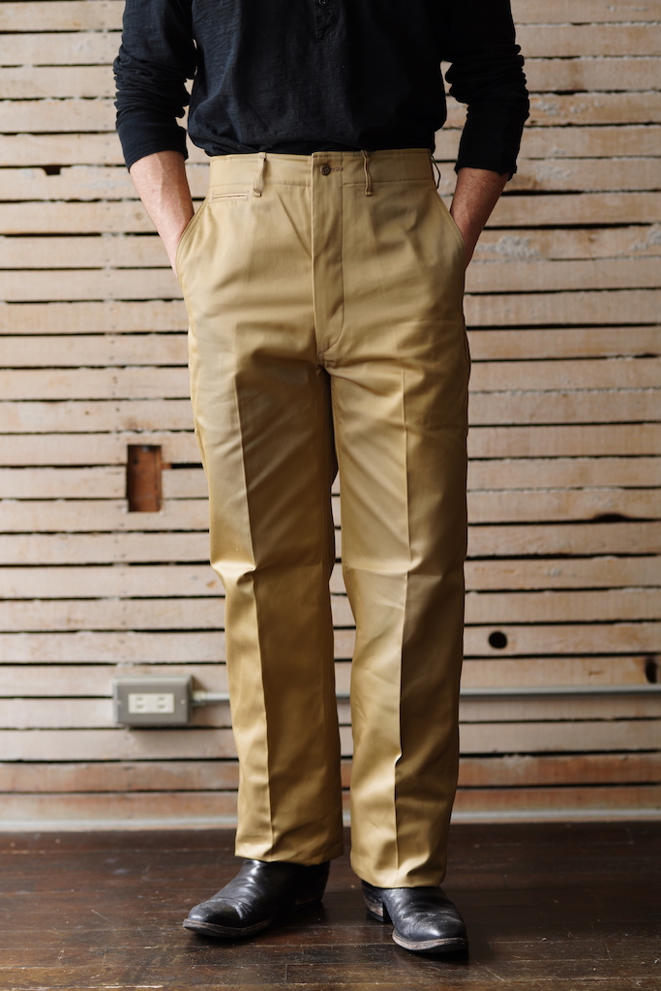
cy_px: 496
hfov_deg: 16.1
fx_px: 2340
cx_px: 330
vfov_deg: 23.9
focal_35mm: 85
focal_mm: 85
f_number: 2.2
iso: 160
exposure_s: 1/50
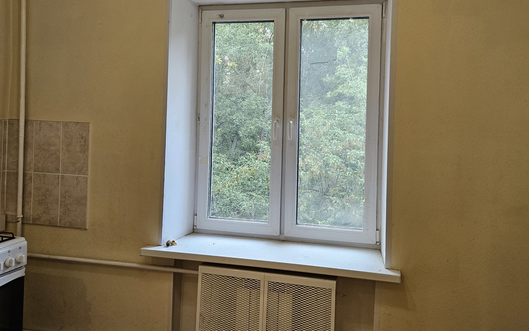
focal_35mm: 30
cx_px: 285
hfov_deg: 62.8
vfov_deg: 41.6
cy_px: 127
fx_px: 433
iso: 160
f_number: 1.8
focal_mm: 5.4
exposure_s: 1/100
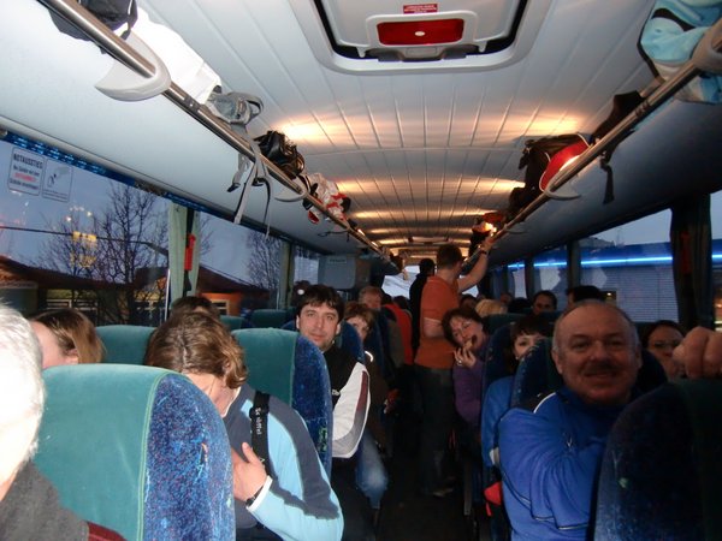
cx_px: 361
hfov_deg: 71.6
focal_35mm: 24
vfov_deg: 56.8
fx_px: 501
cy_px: 270
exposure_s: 1/20
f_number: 3.2
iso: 400
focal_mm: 4.3
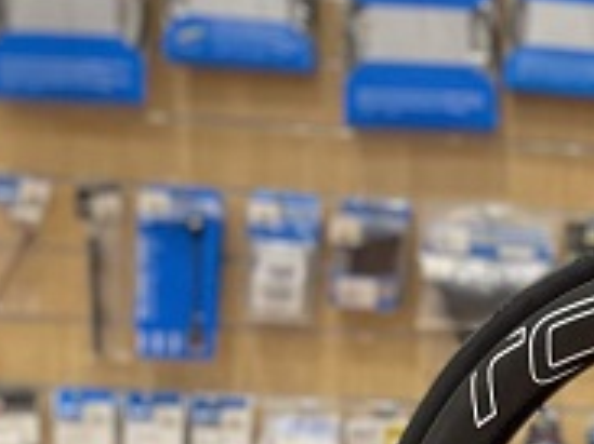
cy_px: 570
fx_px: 2435
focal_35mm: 142
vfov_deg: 10.2
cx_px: 1522
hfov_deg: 11.1
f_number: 1.6
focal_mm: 4.2
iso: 125
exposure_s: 1/50
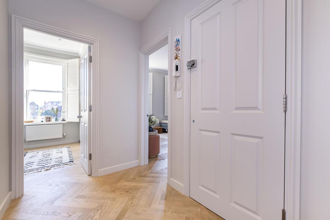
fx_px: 138
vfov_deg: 77.3
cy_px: 110
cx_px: 165
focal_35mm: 15
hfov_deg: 100.4
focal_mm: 10
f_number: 6.4
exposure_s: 1/30
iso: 320
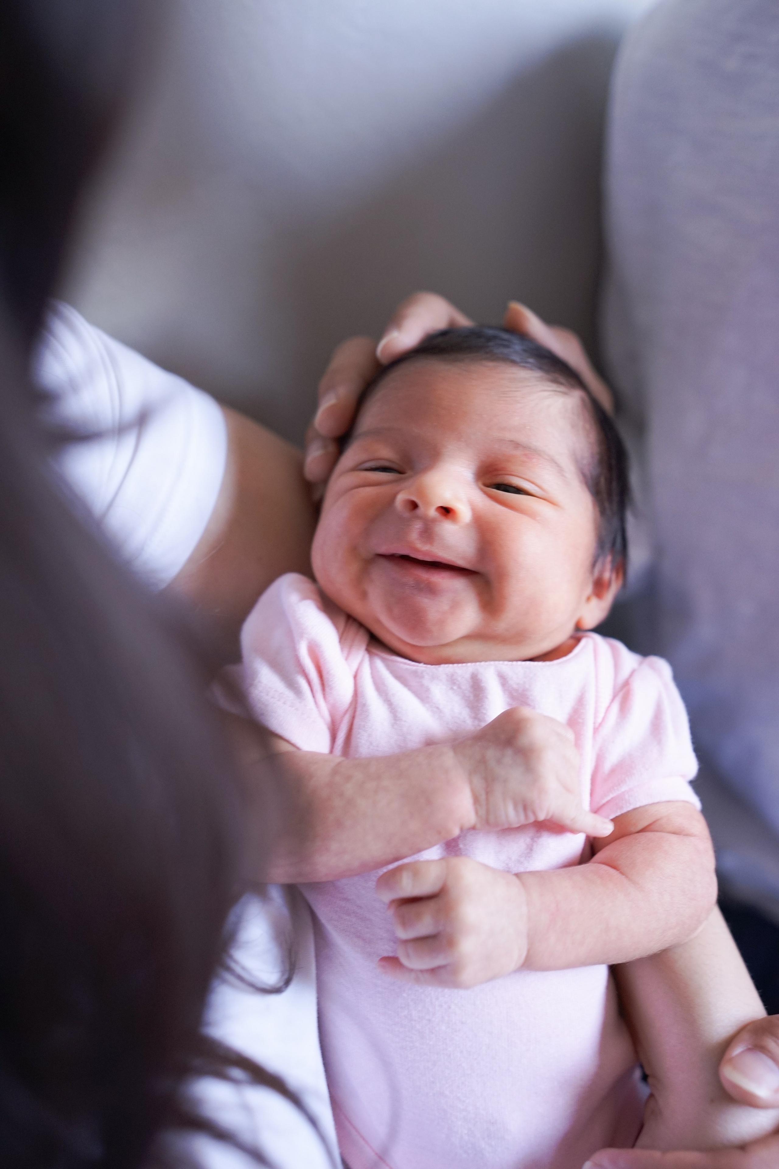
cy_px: 584
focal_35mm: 35
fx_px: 1136
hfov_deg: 37.9
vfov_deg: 54.4
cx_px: 390
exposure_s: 1/50
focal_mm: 35
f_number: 2.5
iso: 640
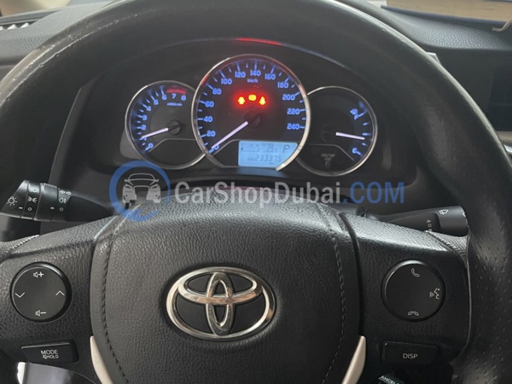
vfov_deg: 54.9
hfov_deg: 69.4
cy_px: 192
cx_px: 256
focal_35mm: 25
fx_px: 370
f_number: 1.6
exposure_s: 1/30
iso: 640
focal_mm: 5.1
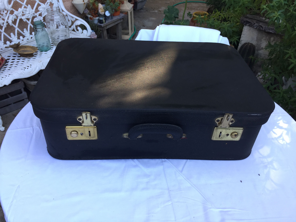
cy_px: 111
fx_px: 248
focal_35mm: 29
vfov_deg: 48.2
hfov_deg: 61.7
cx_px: 148
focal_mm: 4.15
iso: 32
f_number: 2.2
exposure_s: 1/126
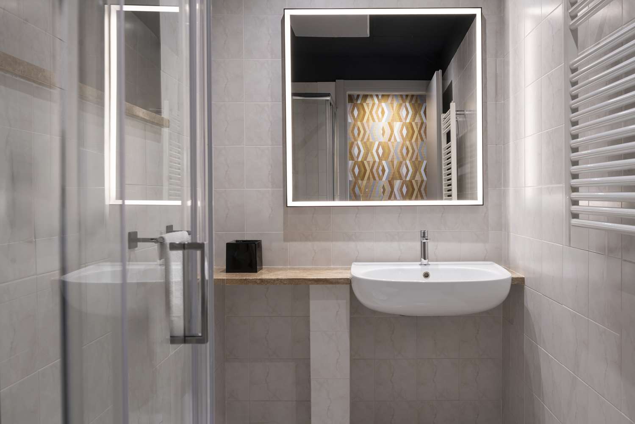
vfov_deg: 43.1
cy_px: 212
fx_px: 536
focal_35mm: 30
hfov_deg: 61.3
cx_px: 318
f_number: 9
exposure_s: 1/6
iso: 250
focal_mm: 30.4
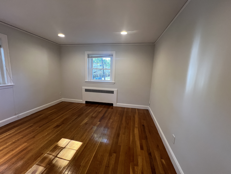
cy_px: 87
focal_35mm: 13
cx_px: 116
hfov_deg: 106.2
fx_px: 87
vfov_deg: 89.9
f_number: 1.8
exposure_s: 1/60
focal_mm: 1.57
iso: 160
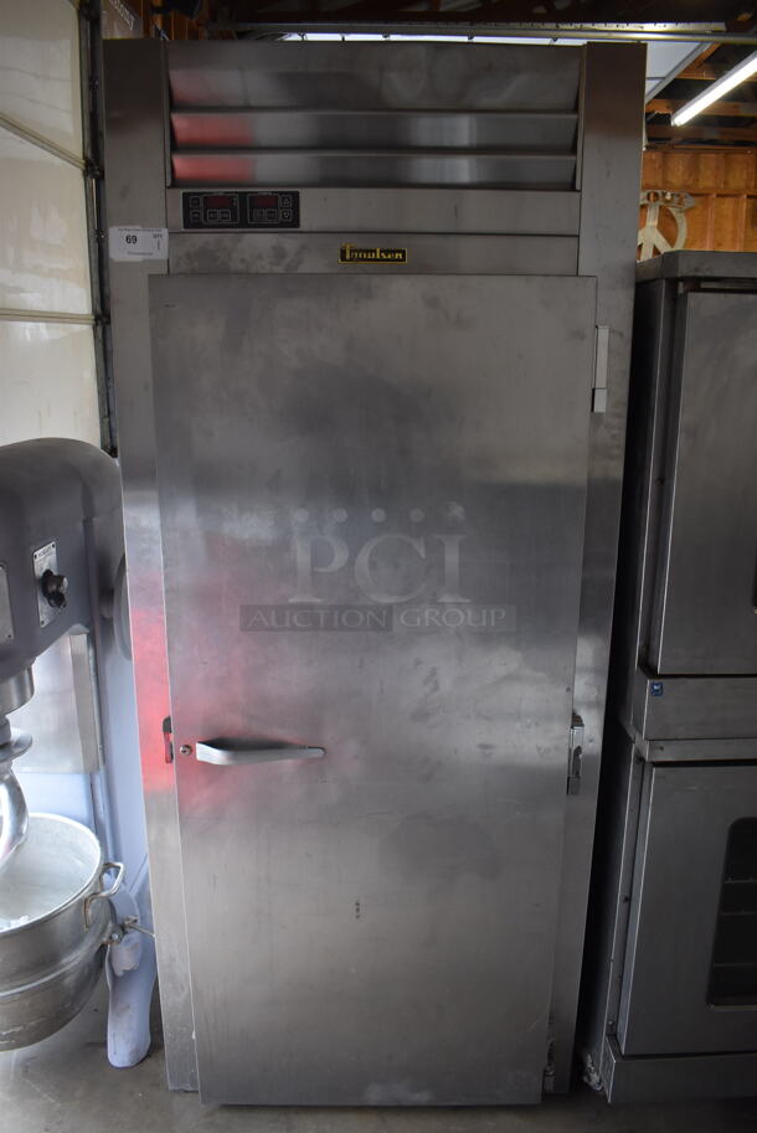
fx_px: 850
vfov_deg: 67.3
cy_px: 566
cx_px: 378
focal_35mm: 27
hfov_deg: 48.0
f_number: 3.5
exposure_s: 1/125
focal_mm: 18
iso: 1000
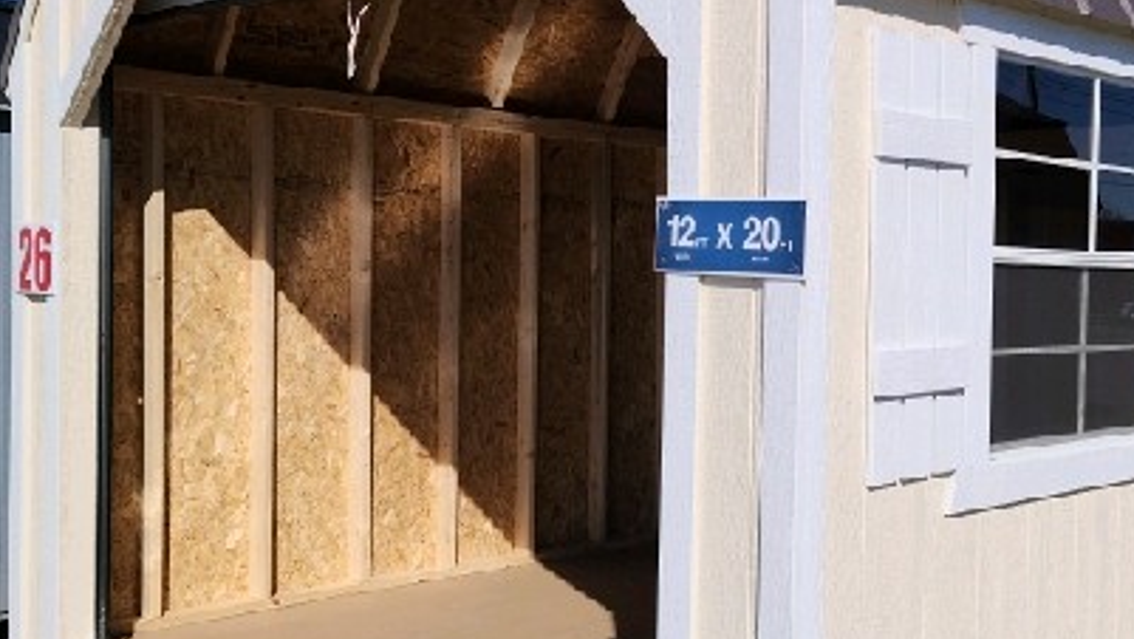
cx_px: 837
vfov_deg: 24.0
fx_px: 1504
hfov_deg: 40.3
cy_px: 303
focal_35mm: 50
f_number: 1.8
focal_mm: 5.4
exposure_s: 1/5000
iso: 20
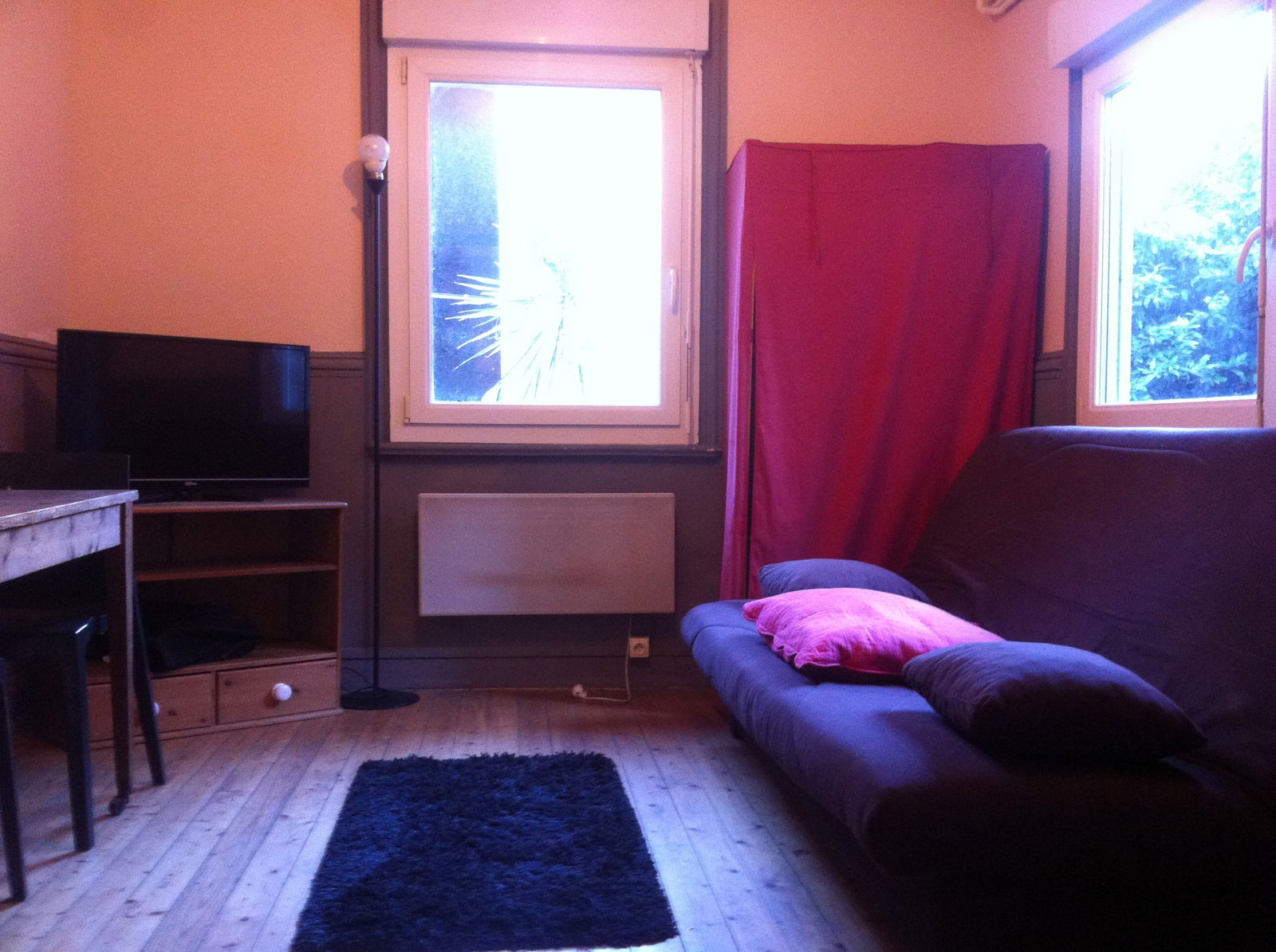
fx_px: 1288
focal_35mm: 35
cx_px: 638
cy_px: 476
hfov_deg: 52.7
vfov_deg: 40.6
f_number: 2.8
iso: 250
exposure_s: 1/15
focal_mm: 3.85
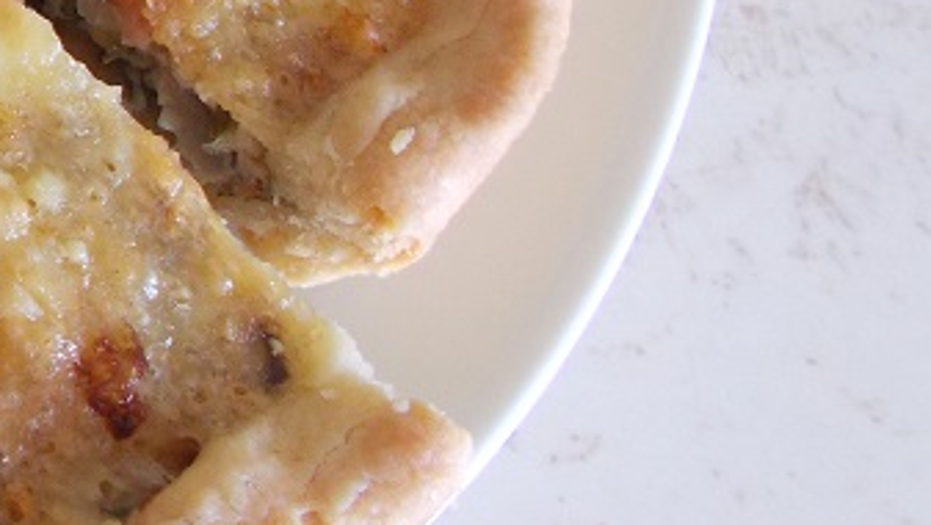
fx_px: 2124
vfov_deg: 13.2
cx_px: -436
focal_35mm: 86
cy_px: -279
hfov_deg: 21.2
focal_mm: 4.6
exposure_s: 1/25
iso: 200
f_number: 3.2
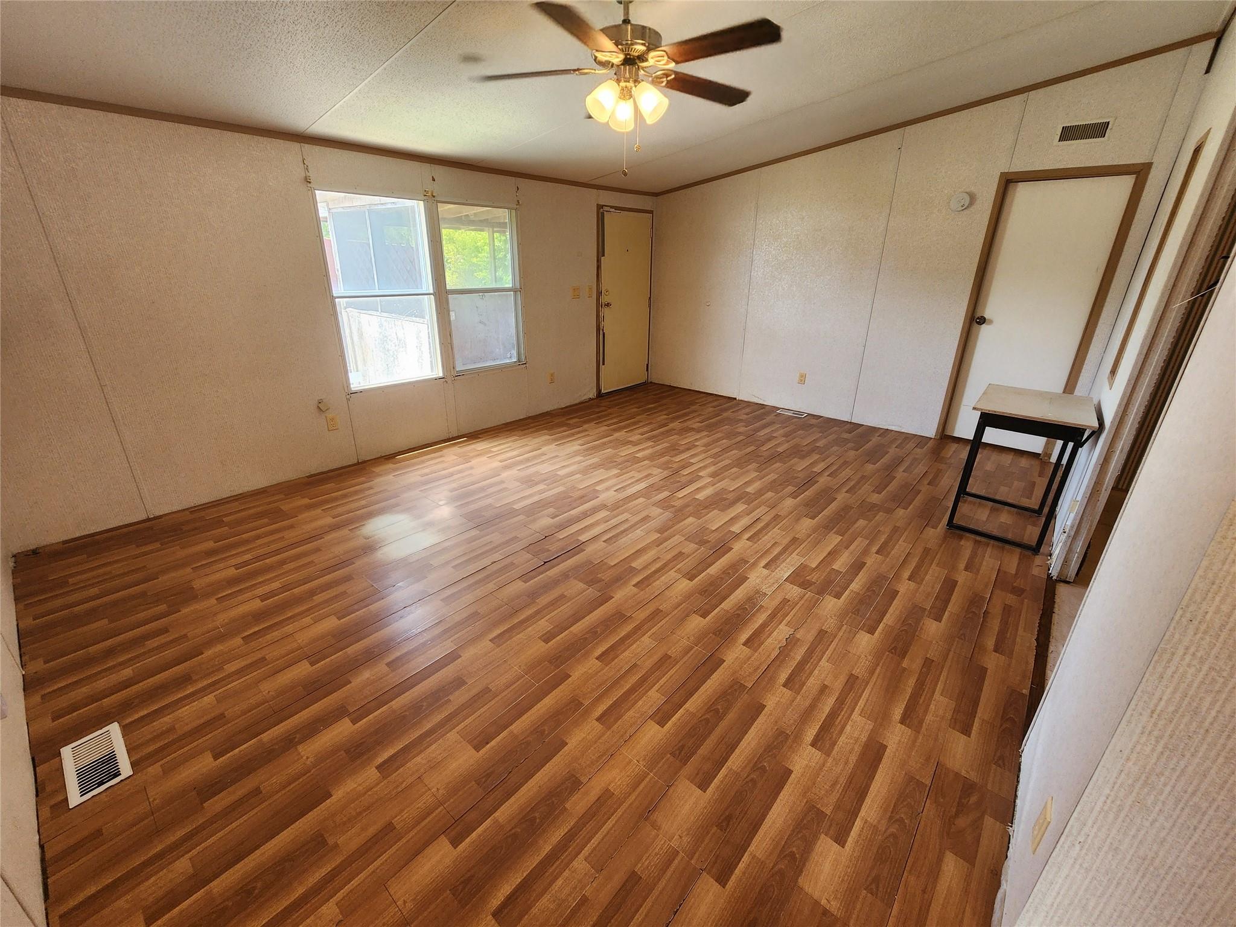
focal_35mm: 13
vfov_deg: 89.9
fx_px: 464
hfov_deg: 106.2
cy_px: 464
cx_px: 618
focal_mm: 2.2
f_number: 2.2
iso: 160
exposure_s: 1/60
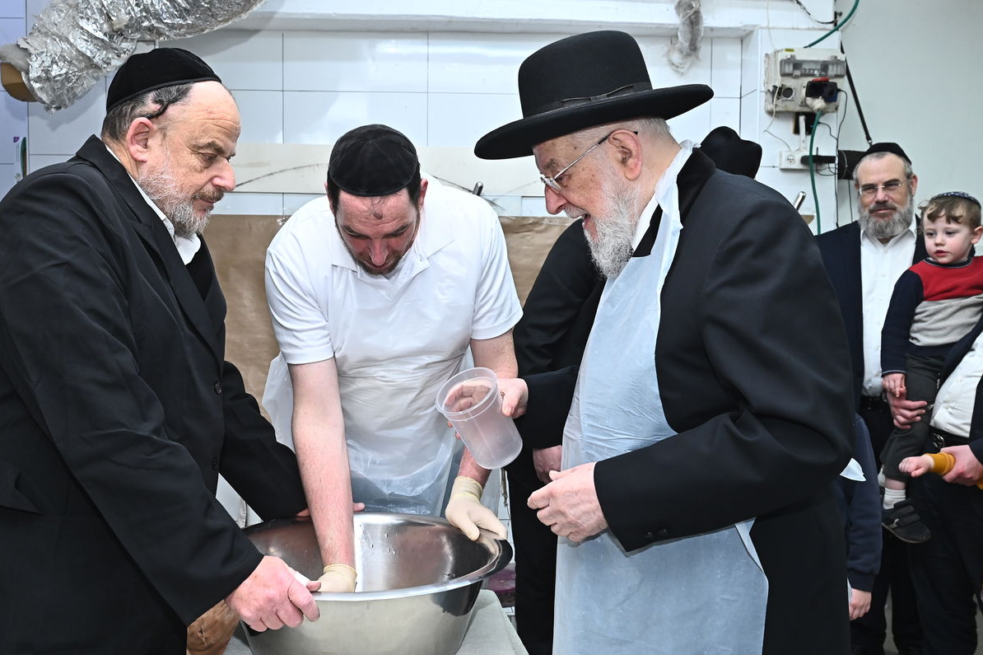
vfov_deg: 38.8
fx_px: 928
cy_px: 338
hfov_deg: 55.6
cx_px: 424
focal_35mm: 34
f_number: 7.1
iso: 1600
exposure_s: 1/200
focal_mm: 29
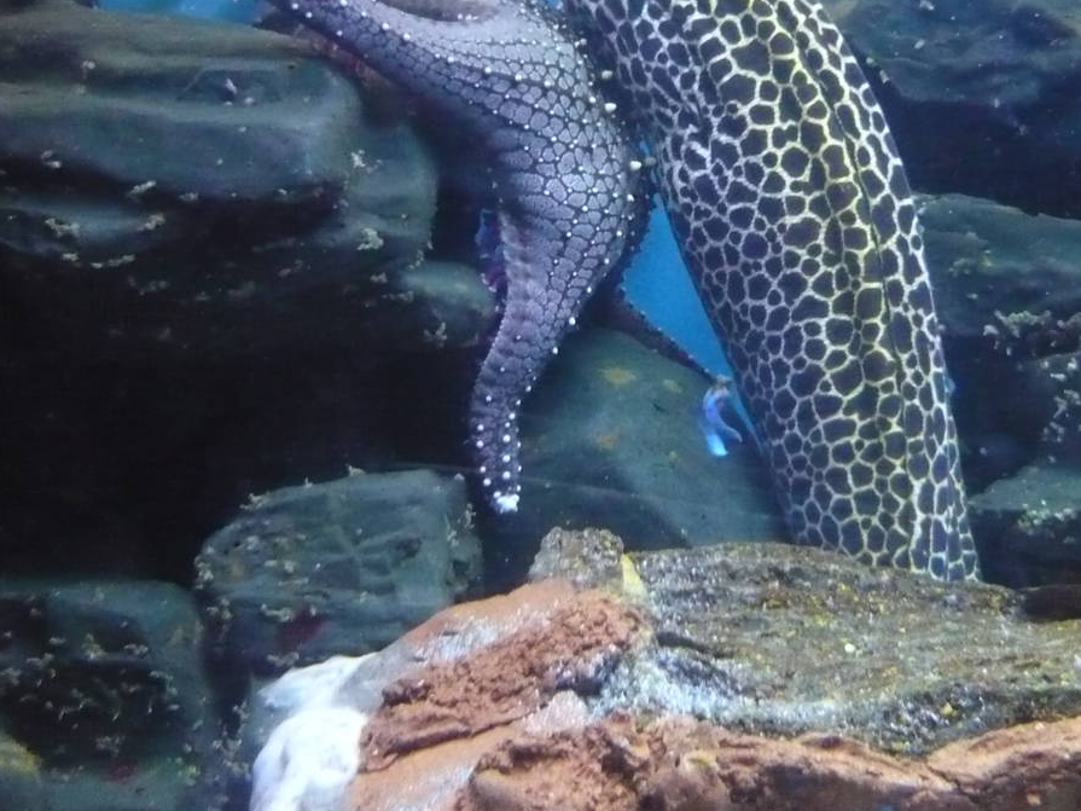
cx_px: 640
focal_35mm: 59
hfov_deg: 32.6
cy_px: 340
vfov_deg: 24.8
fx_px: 1842
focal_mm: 5.5
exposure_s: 1/10
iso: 800
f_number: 2.8
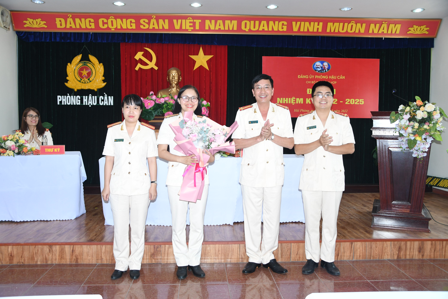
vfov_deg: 40.0
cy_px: 150
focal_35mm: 33
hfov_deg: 57.2
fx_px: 411
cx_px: 224
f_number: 3.8
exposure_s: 1/200
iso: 800
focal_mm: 22
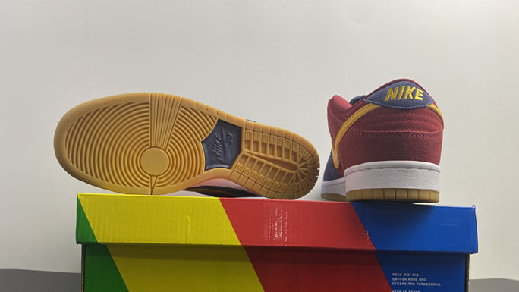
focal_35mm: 29
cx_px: 261
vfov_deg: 39.7
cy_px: 196
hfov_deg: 66.1
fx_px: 399
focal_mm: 4.25
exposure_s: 1/121
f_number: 1.8
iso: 32
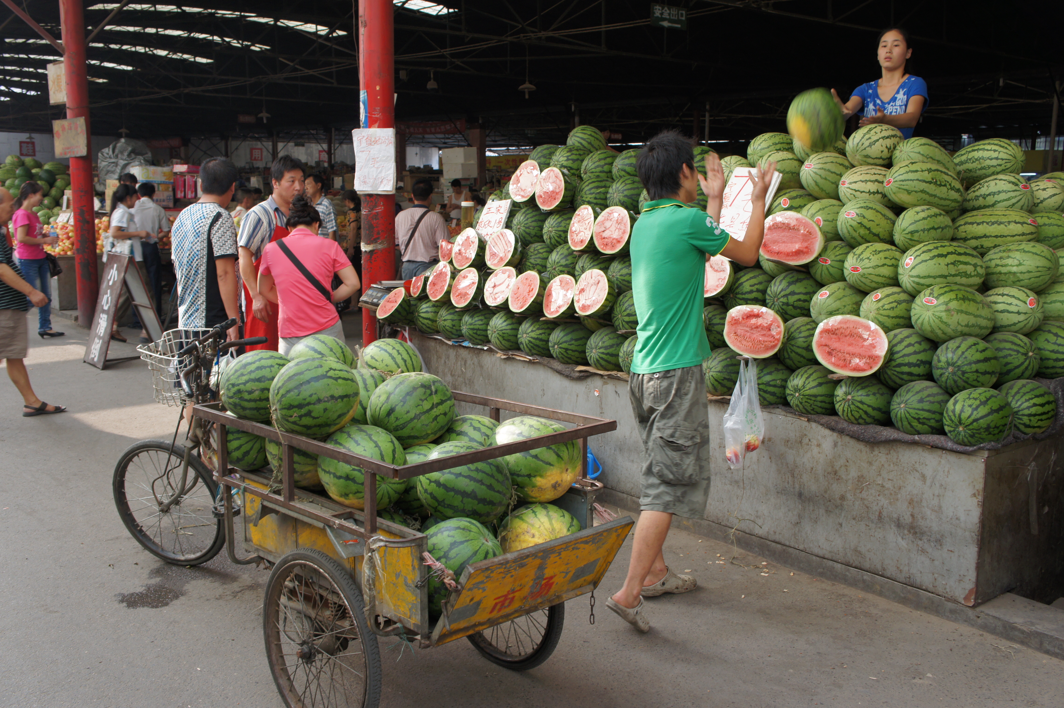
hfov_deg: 53.2
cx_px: 532
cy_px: 354
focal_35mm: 36
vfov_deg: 36.8
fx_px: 1063
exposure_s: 1/80
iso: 200
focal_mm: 24
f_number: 5.6
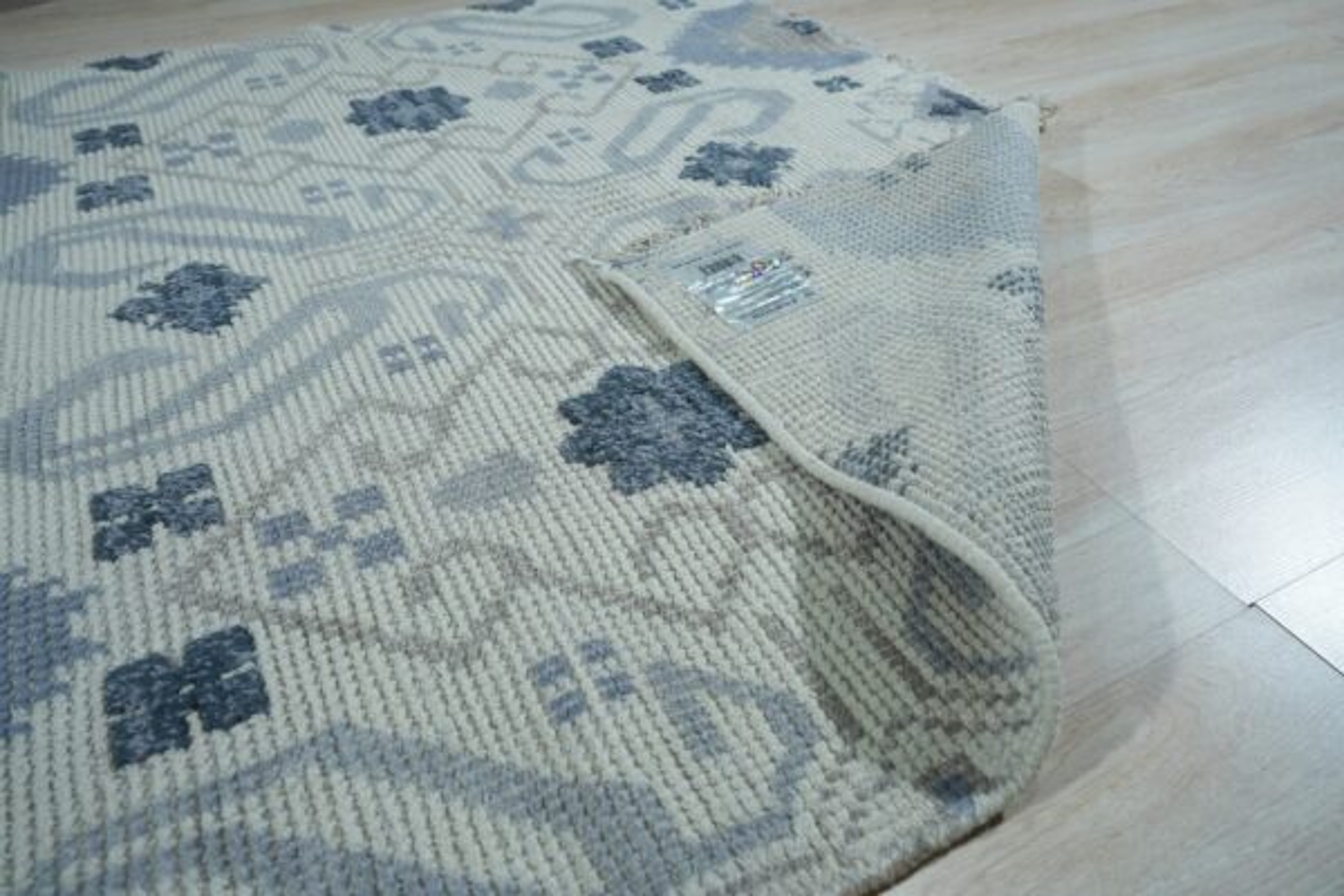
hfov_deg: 73.7
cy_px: 448
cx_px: 672
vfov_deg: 53.1
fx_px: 896
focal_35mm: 24
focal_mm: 24
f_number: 5
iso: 640
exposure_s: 1/160
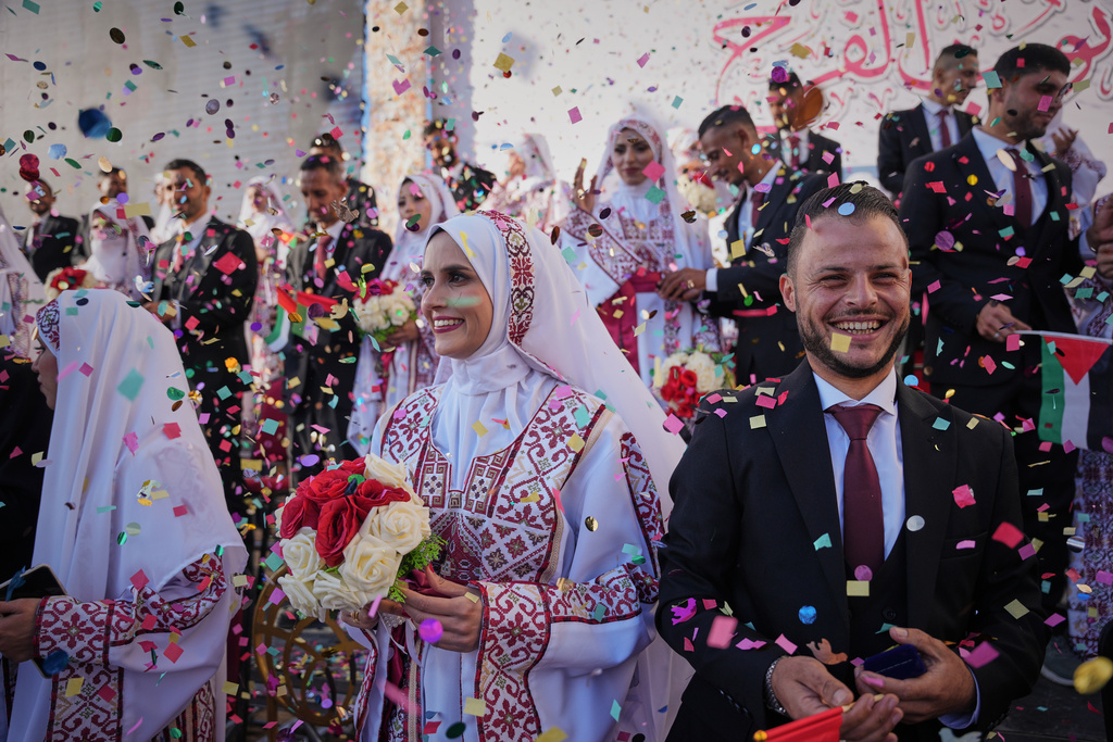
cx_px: 556
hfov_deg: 73.7
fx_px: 742
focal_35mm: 24
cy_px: 371
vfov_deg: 53.1
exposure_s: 1/1250
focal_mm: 24
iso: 160
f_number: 2.8
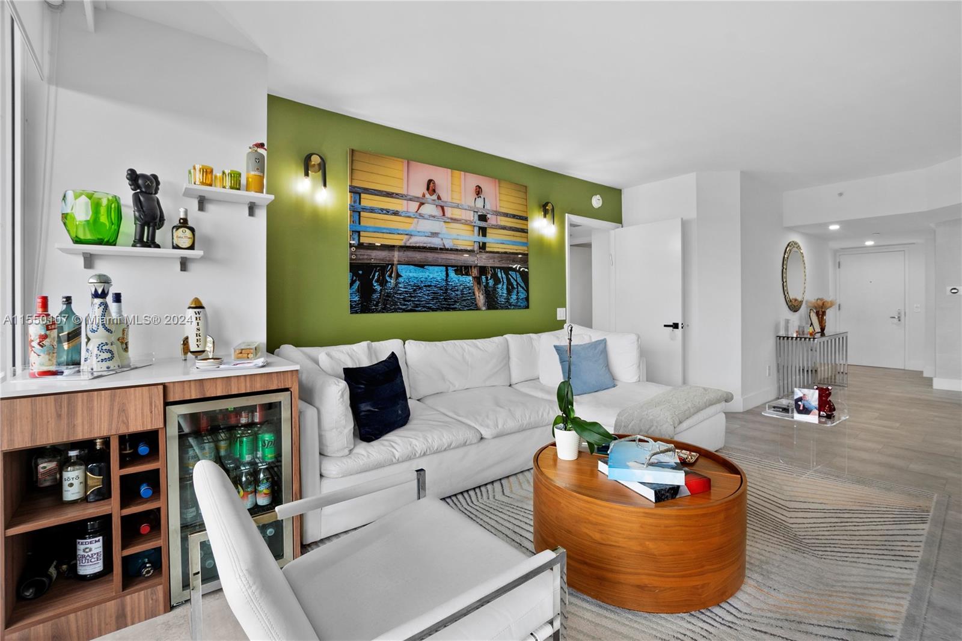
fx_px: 401
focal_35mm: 15
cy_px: 320
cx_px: 481
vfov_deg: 77.3
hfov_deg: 100.4
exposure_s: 1/15
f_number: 8
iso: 640
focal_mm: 10
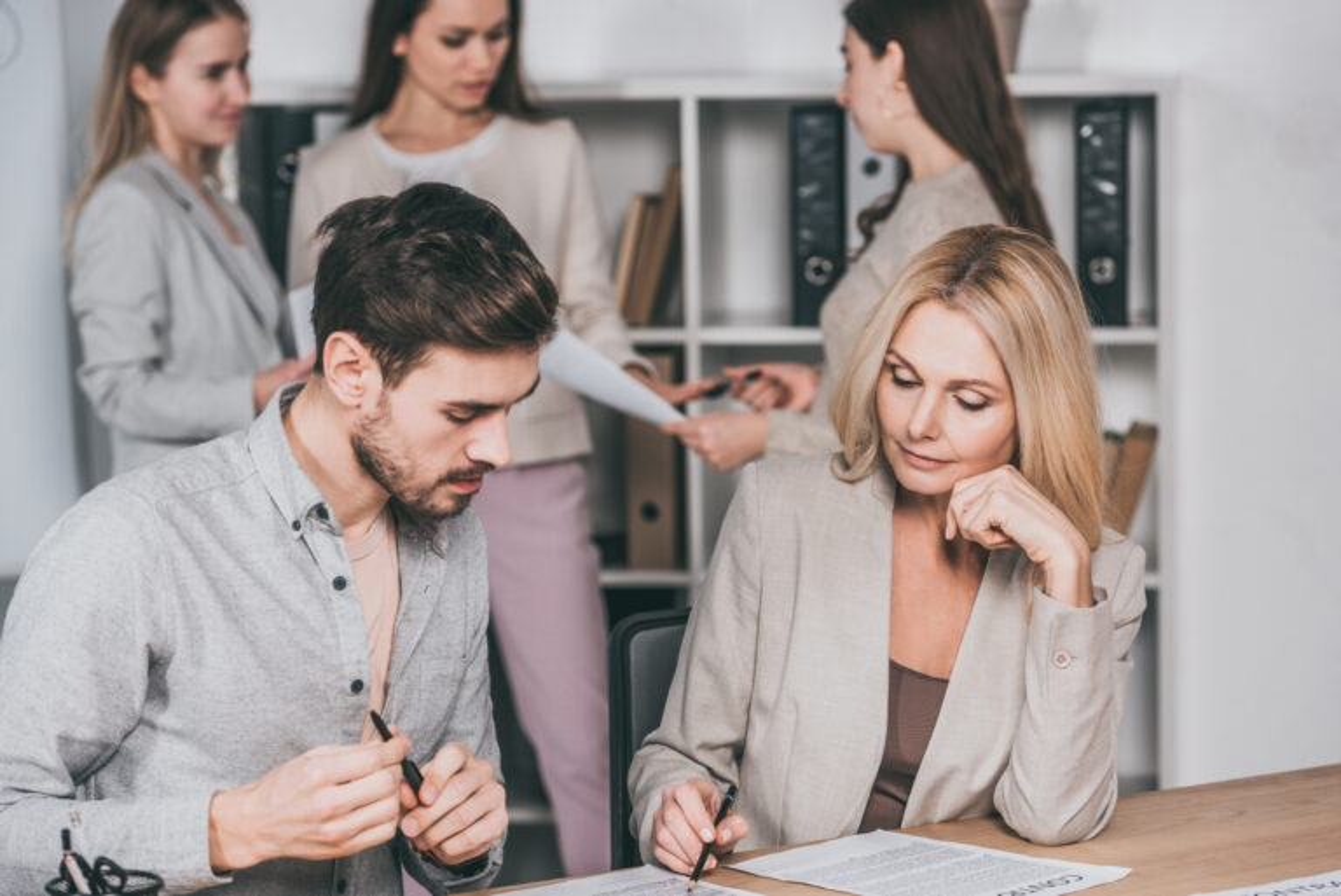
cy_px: 448
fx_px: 4174
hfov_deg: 18.3
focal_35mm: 112
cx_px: 670
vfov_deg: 12.2
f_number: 4.5
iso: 160
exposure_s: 1/160
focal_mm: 112
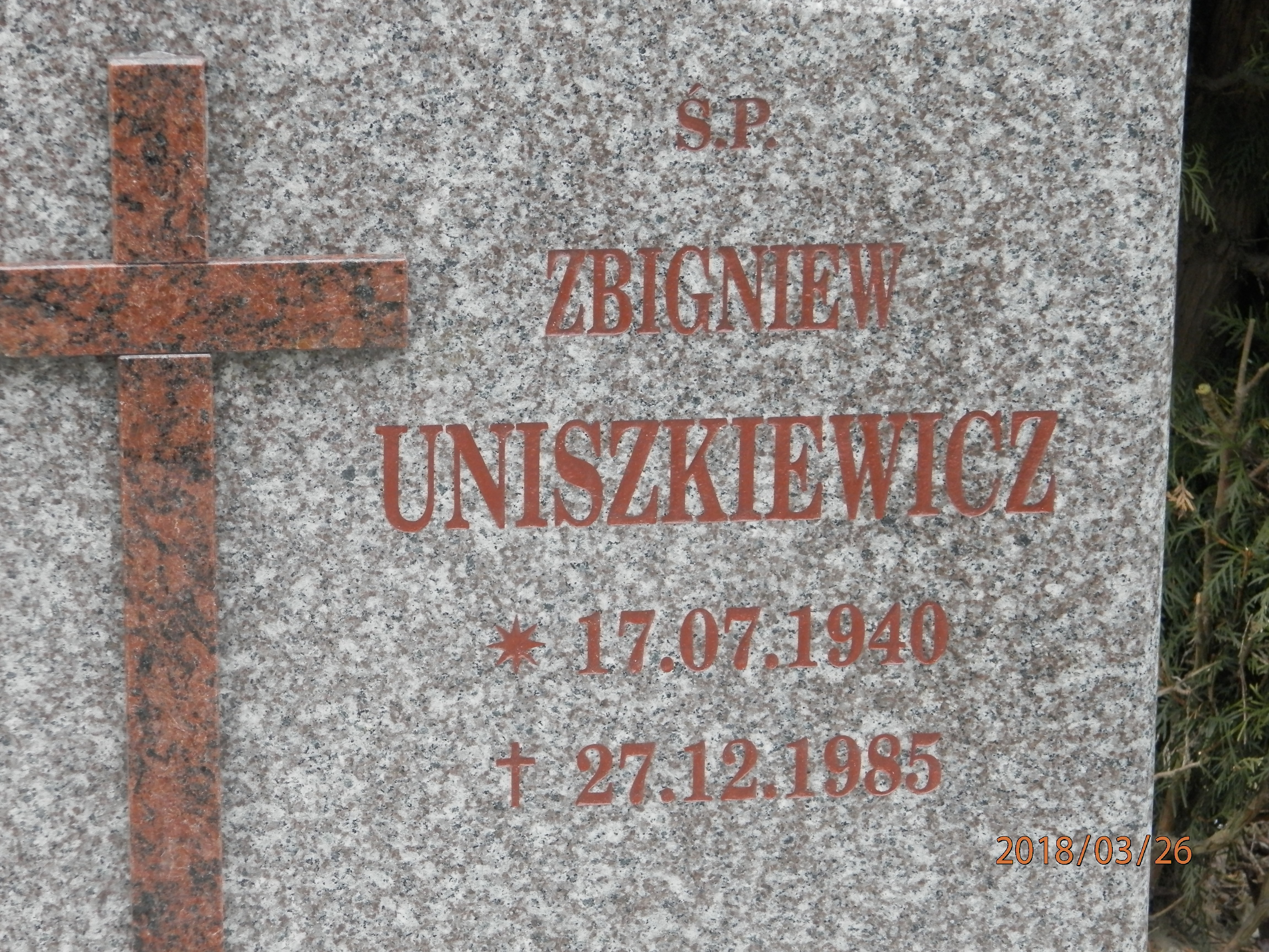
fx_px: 3886
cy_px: 476
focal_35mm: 106
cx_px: 634
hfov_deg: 18.5
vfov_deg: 14.0
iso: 200
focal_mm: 19
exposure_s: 1/125
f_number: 4.5
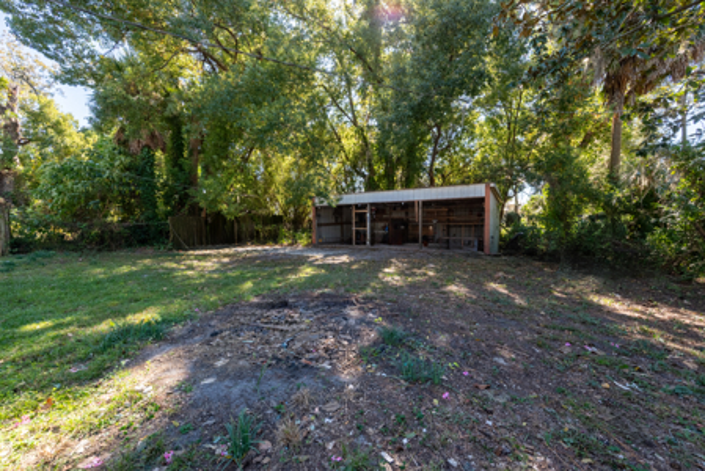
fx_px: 274
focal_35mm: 14
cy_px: 236
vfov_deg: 81.3
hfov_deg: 104.2
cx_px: 352
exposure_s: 1/500
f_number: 9
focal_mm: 14
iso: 400
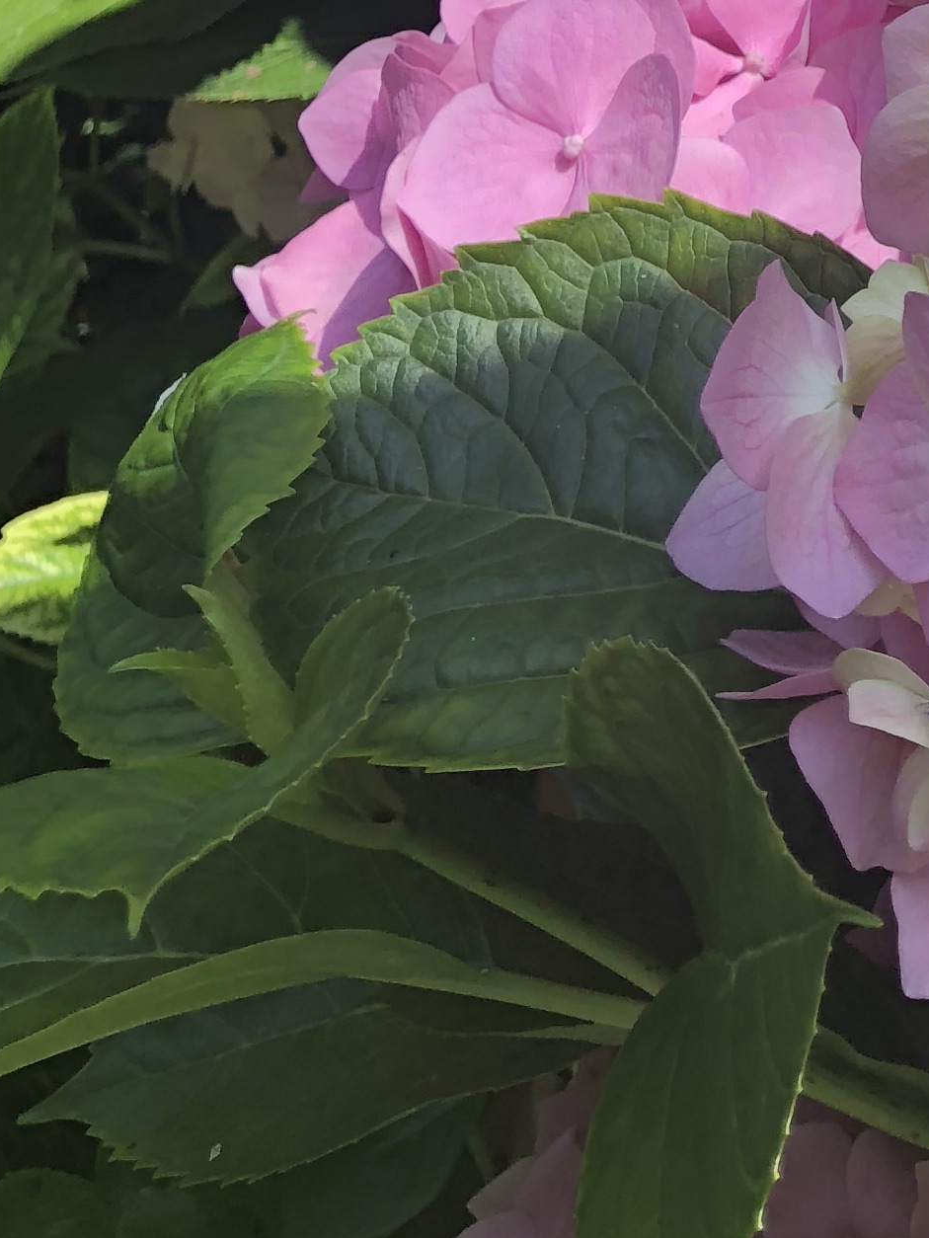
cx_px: 1267
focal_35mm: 90
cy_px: -632
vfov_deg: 19.0
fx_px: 3219
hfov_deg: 15.5
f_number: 1.8
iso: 20
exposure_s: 1/329
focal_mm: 4
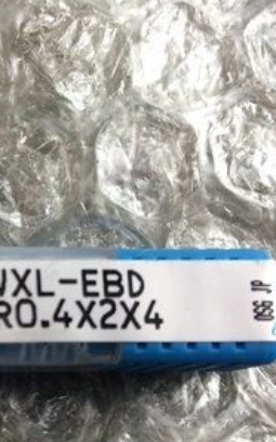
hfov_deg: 17.8
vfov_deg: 30.9
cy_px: 294
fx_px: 795
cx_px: -129
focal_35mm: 66
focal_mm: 4.15
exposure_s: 1/30
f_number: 2.2
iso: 80
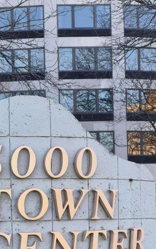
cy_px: 178
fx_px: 803
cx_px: 62
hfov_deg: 11.1
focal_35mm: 118
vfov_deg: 17.6
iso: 32
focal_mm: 7
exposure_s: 1/150
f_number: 2.4
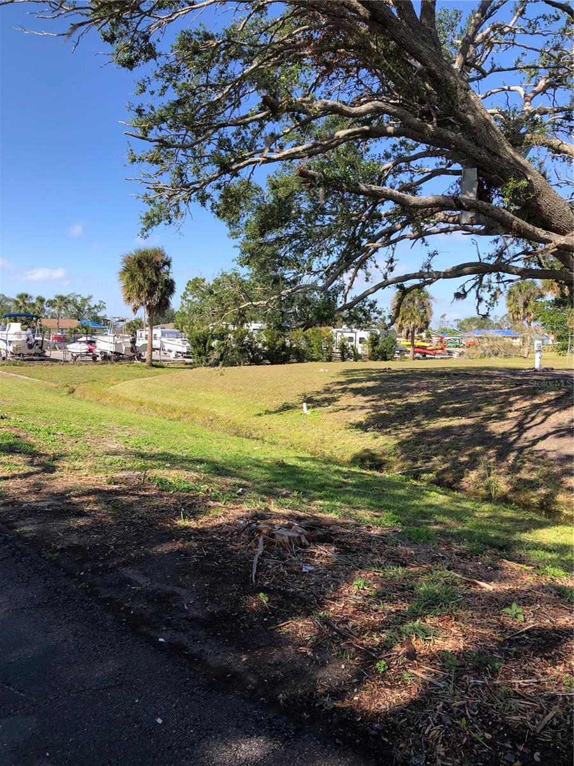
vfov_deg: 63.4
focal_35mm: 28
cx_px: 287
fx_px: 619
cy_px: 383
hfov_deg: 49.7
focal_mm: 3.99
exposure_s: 1/1012
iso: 20
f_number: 1.8
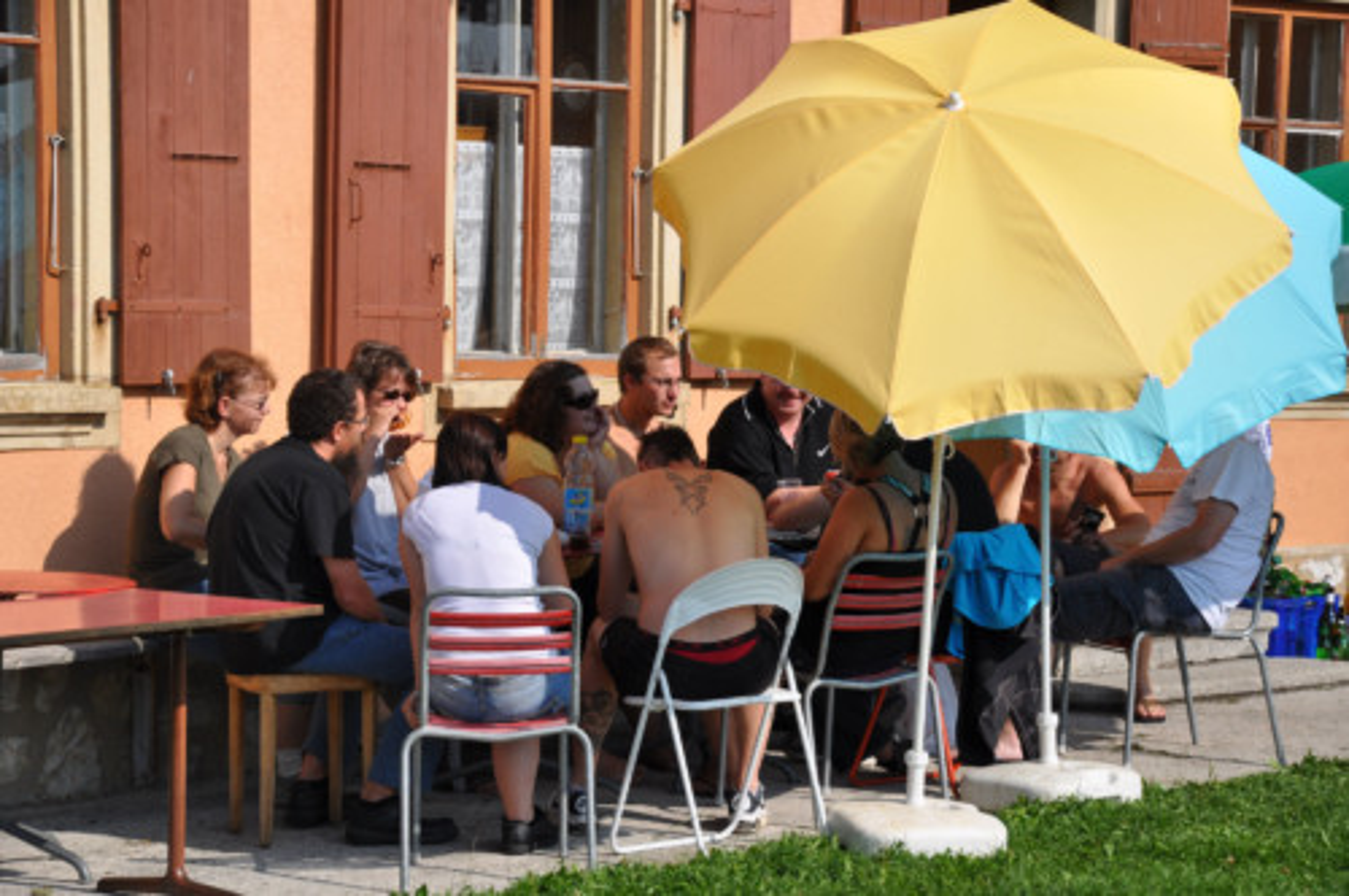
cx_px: 674
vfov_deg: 11.4
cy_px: 448
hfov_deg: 17.1
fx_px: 4491
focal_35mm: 120
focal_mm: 80
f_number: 7.1
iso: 200
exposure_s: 1/800
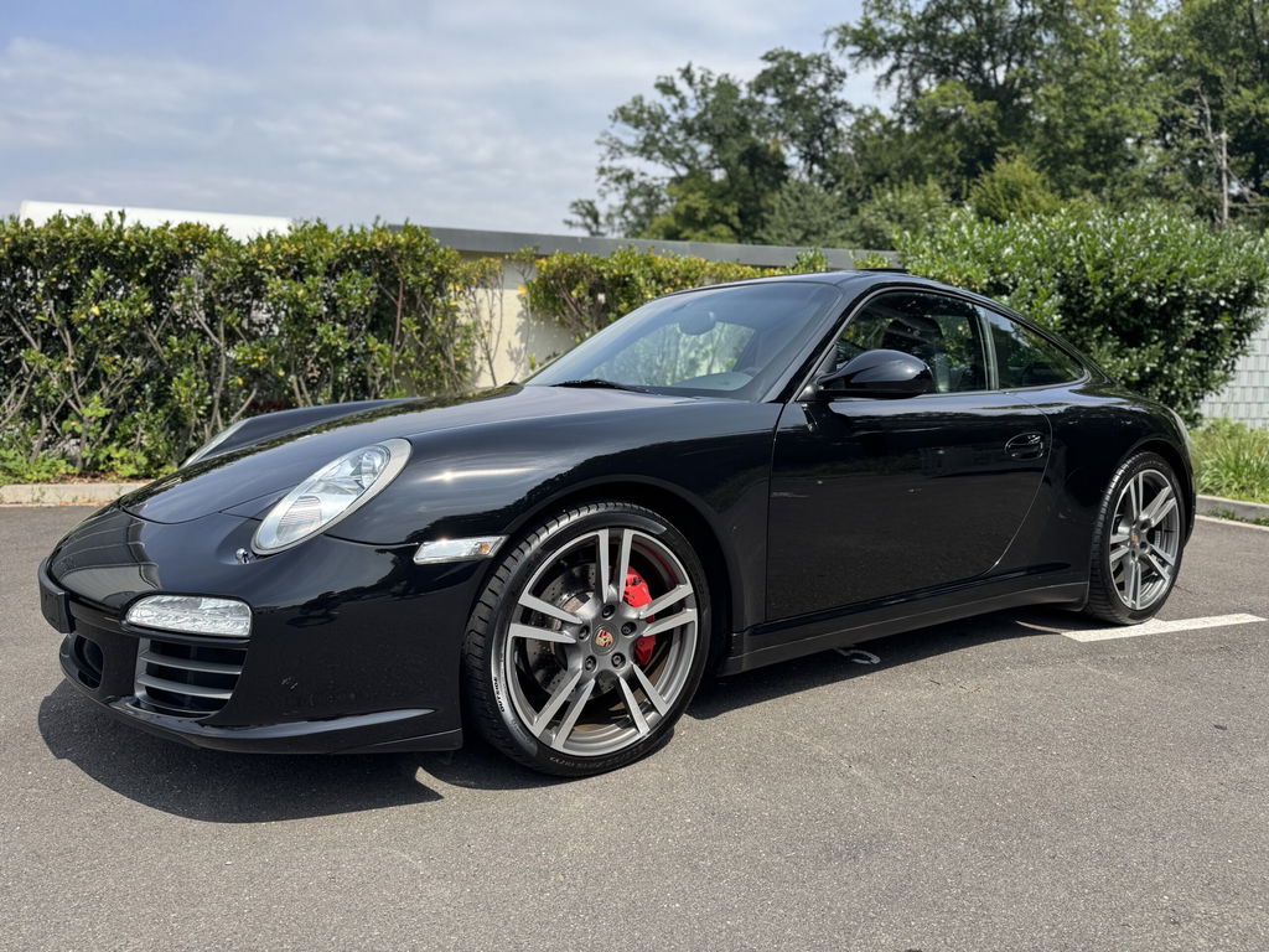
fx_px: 880
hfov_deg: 71.6
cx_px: 634
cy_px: 476
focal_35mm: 24
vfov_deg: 56.8
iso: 80
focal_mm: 6.76
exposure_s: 1/2506
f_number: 1.78
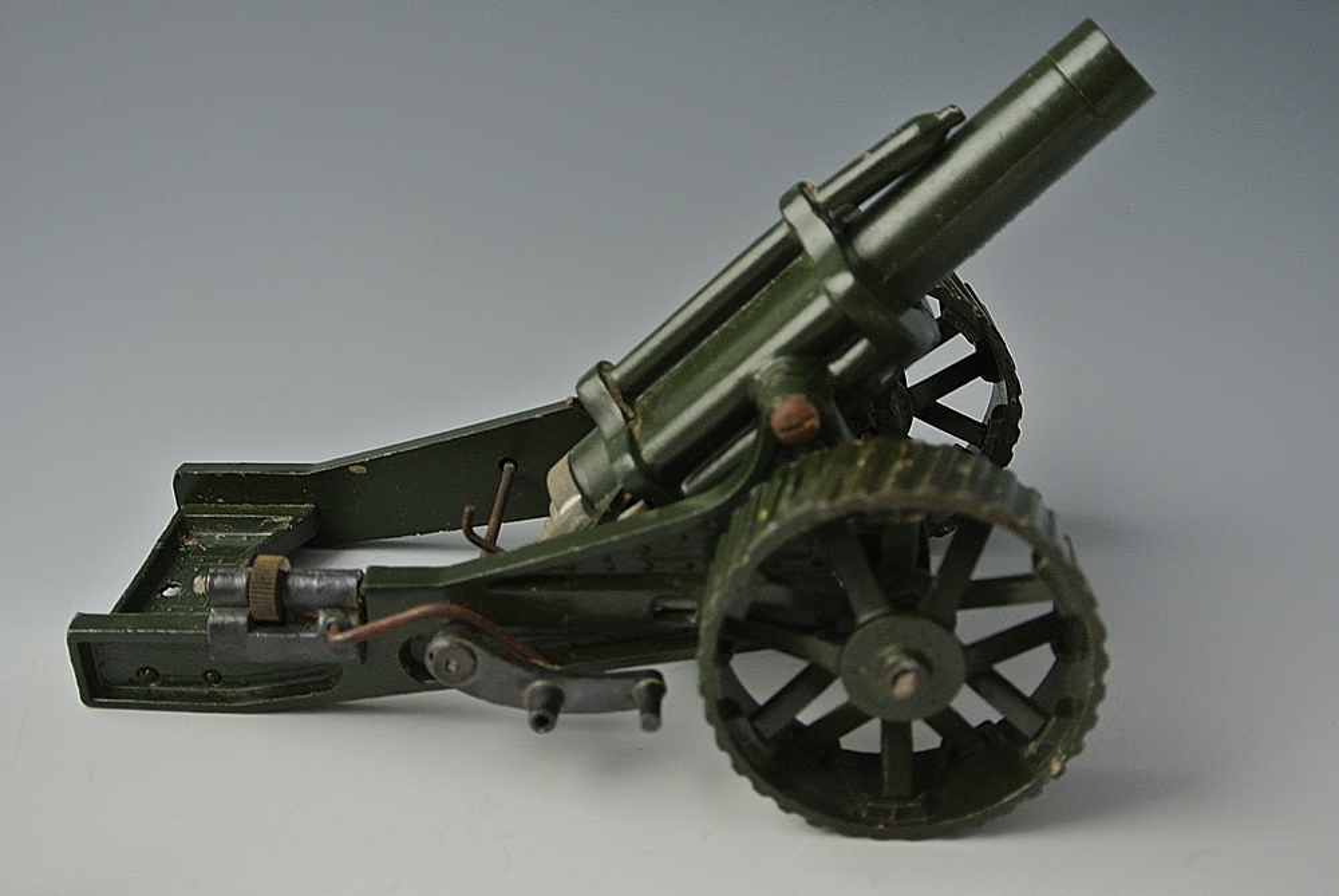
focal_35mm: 45
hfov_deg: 43.6
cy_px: 448
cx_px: 670
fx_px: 1675
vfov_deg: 29.9
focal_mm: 16.9
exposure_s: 1/100
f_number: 4.5
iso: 400
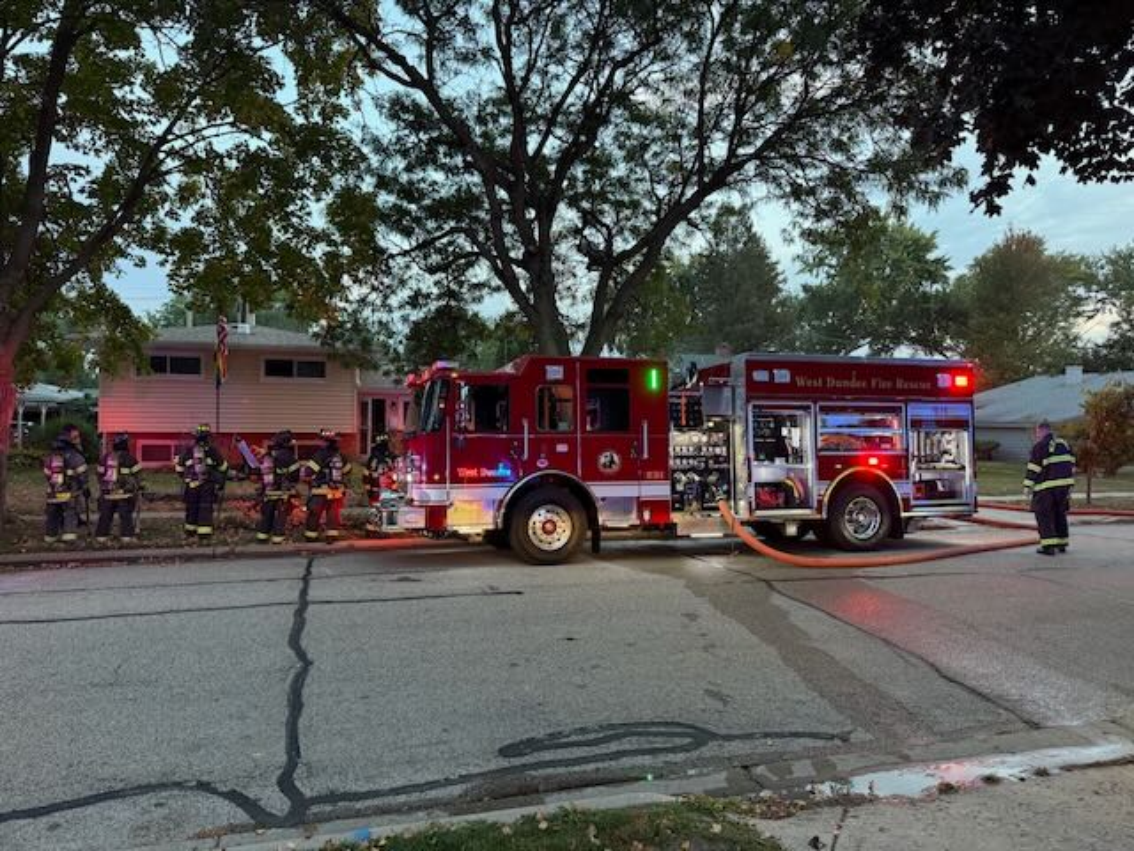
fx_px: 786
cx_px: 567
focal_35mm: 24
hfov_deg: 71.6
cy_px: 426
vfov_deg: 56.8
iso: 320
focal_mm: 6.76
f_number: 1.78
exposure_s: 1/120
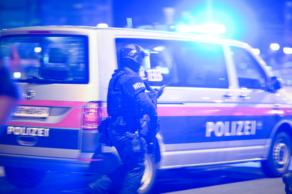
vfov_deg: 10.2
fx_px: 1095
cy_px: 97
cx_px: 146
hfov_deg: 15.2
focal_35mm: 135
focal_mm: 135
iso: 10000
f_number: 2
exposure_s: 1/50
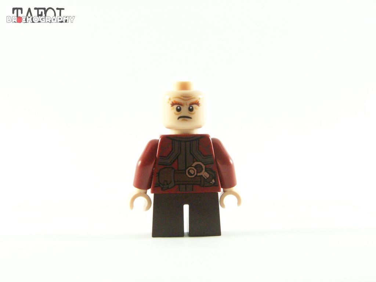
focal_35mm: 82
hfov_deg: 23.8
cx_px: 188
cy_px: 141
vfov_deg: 18.0
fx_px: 891
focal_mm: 13.7
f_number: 4
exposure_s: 1/60
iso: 400
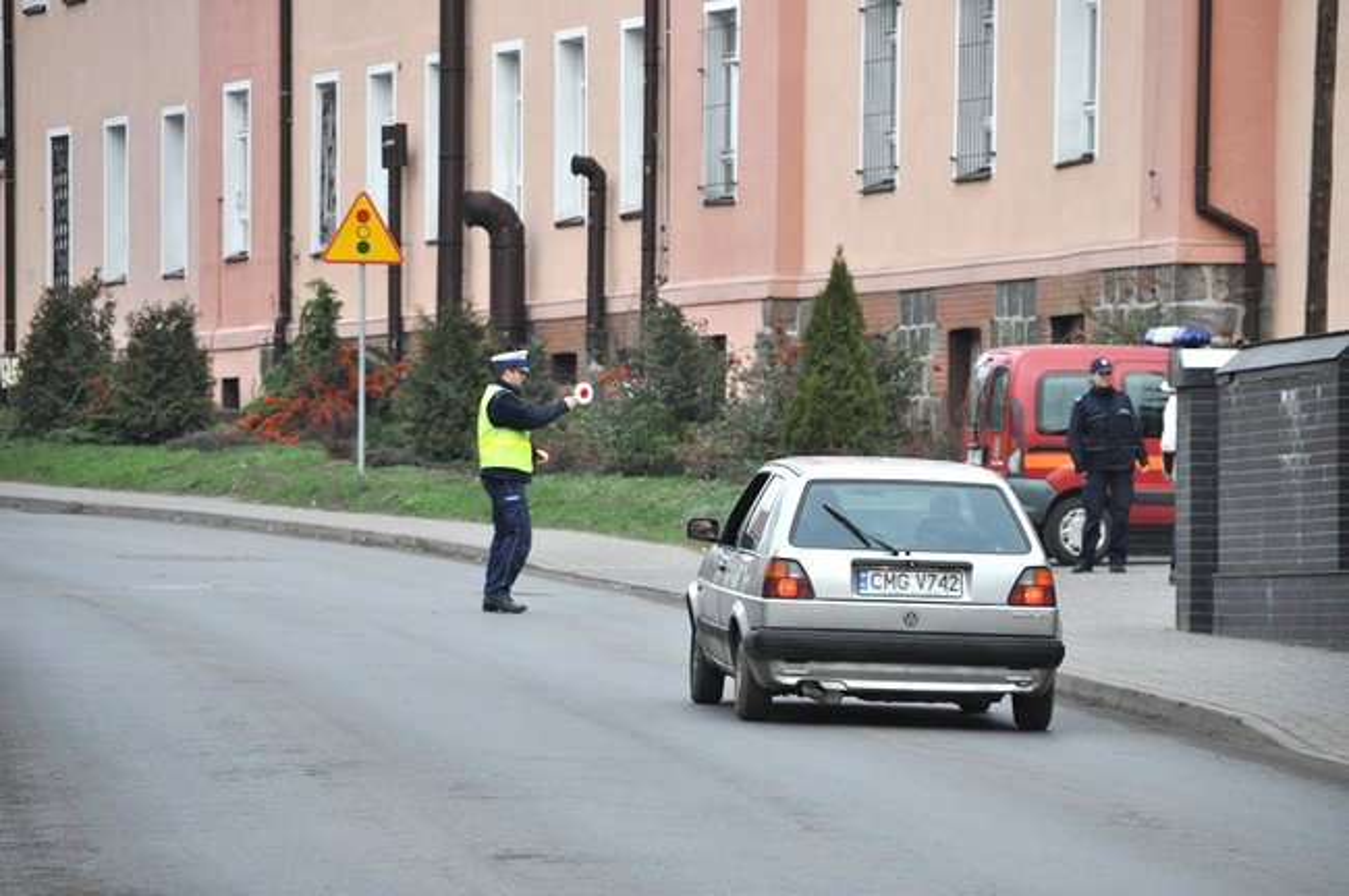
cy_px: 448
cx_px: 674
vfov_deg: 5.1
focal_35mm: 270
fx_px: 10107
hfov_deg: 7.6
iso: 800
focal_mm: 180
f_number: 6
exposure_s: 1/400
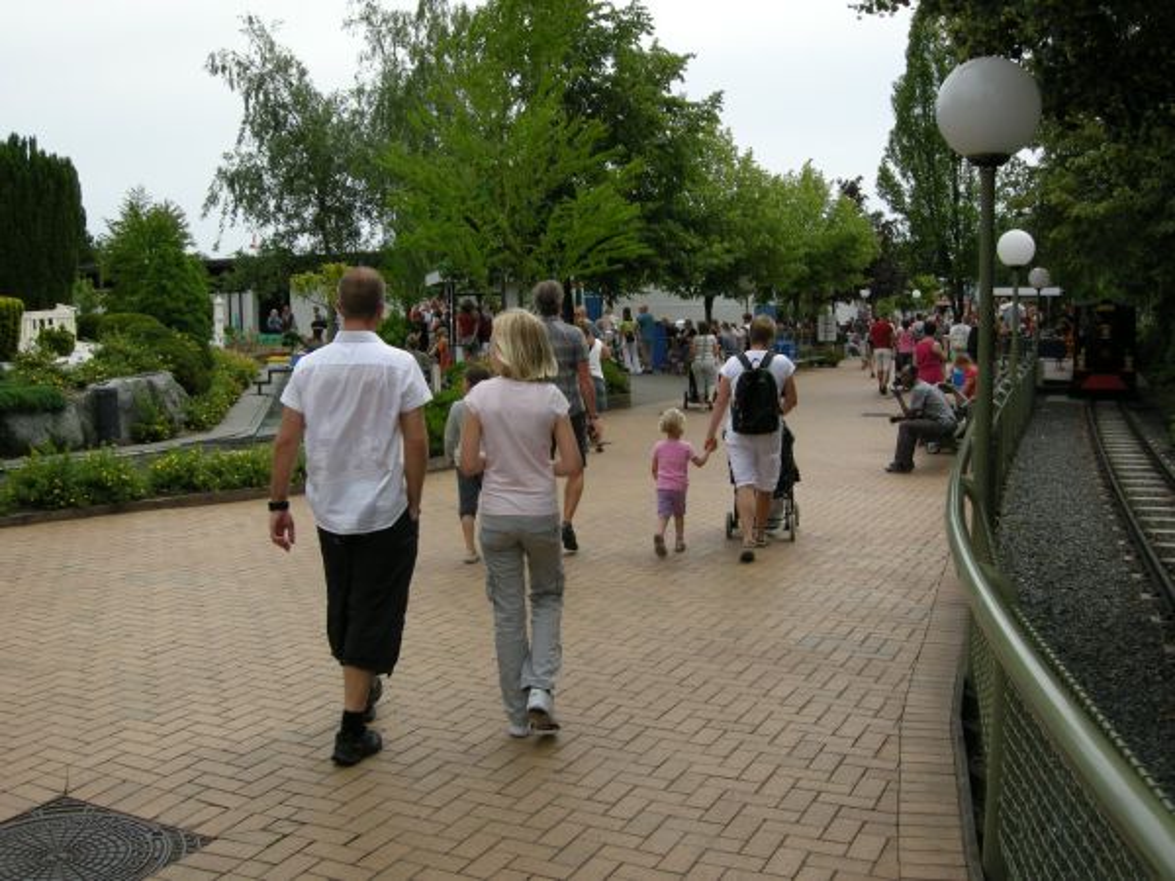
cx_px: 588
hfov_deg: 51.4
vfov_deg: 39.7
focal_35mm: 36
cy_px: 440
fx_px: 1222
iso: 64
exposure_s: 1/276
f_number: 4.8
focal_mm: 7.5
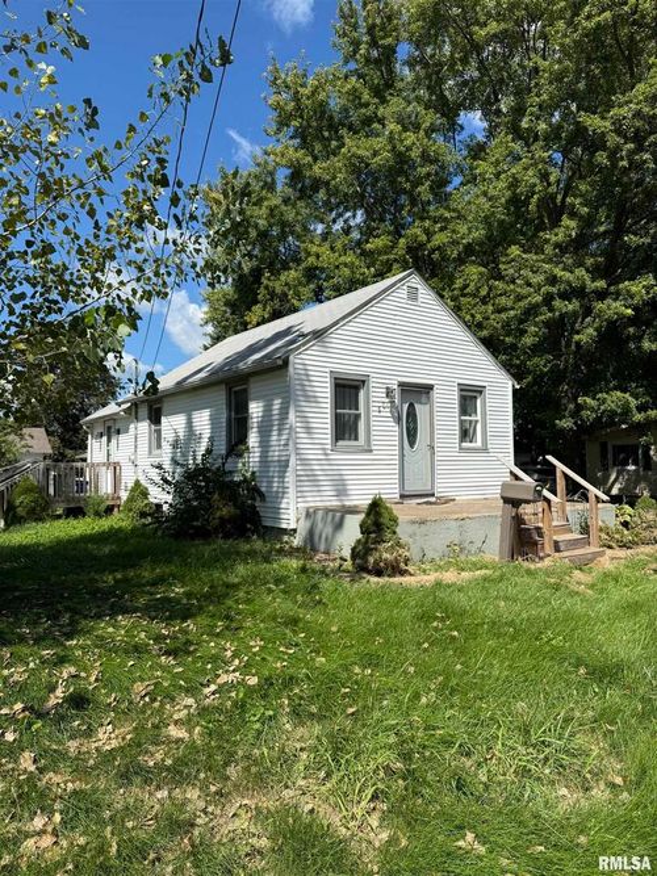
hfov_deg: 56.8
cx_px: 328
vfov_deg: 71.6
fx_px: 608
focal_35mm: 24
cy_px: 438
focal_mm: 6.76
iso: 80
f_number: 1.78
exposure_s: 1/4673
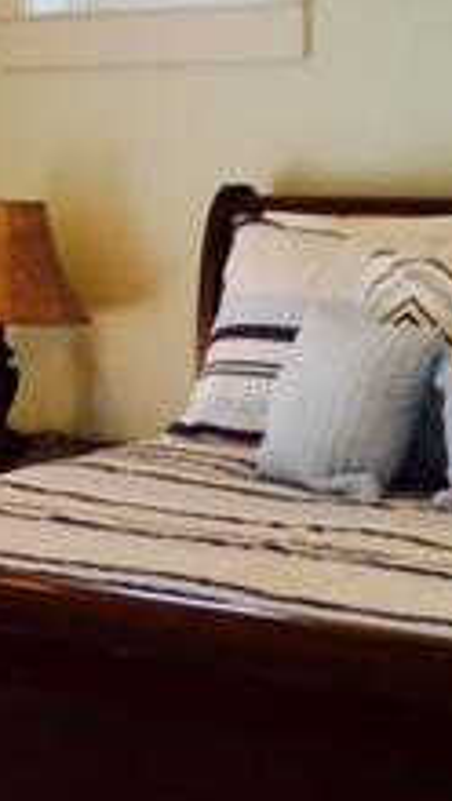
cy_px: 400
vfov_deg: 23.2
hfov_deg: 13.0
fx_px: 1957
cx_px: -18
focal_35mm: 92
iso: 40
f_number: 2.2
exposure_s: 1/120
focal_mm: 4.15
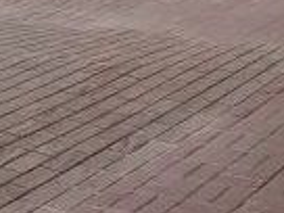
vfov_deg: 9.8
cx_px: 227
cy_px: -344
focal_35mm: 129
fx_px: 1058
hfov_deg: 15.2
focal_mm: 3.94
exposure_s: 1/3374
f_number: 1.9
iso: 100
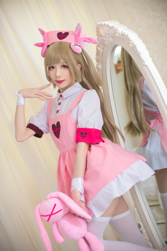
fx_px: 348
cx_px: 84
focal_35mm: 50
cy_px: 126
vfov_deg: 39.6
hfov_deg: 27.0
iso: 100
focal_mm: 50
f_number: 2.2
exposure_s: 1/160
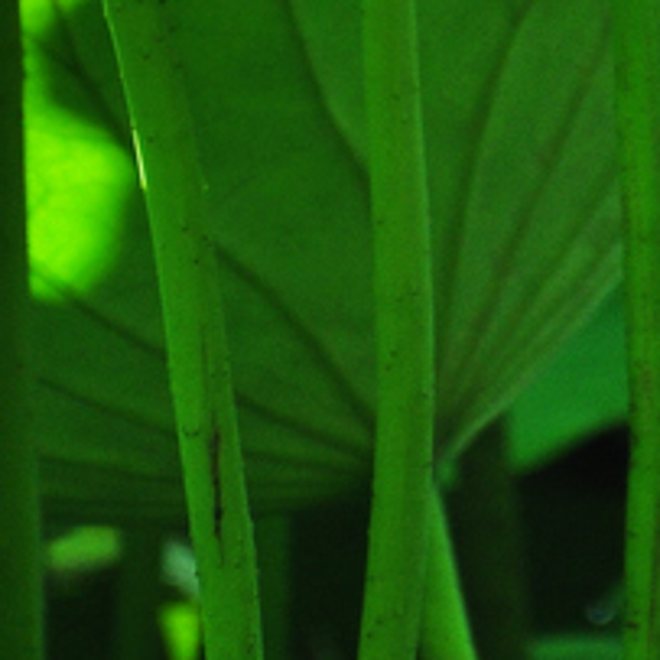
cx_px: 793
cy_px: -761
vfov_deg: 2.9
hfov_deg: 2.9
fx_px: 12811
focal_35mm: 594
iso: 220
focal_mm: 105
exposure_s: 1/60
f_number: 5.6
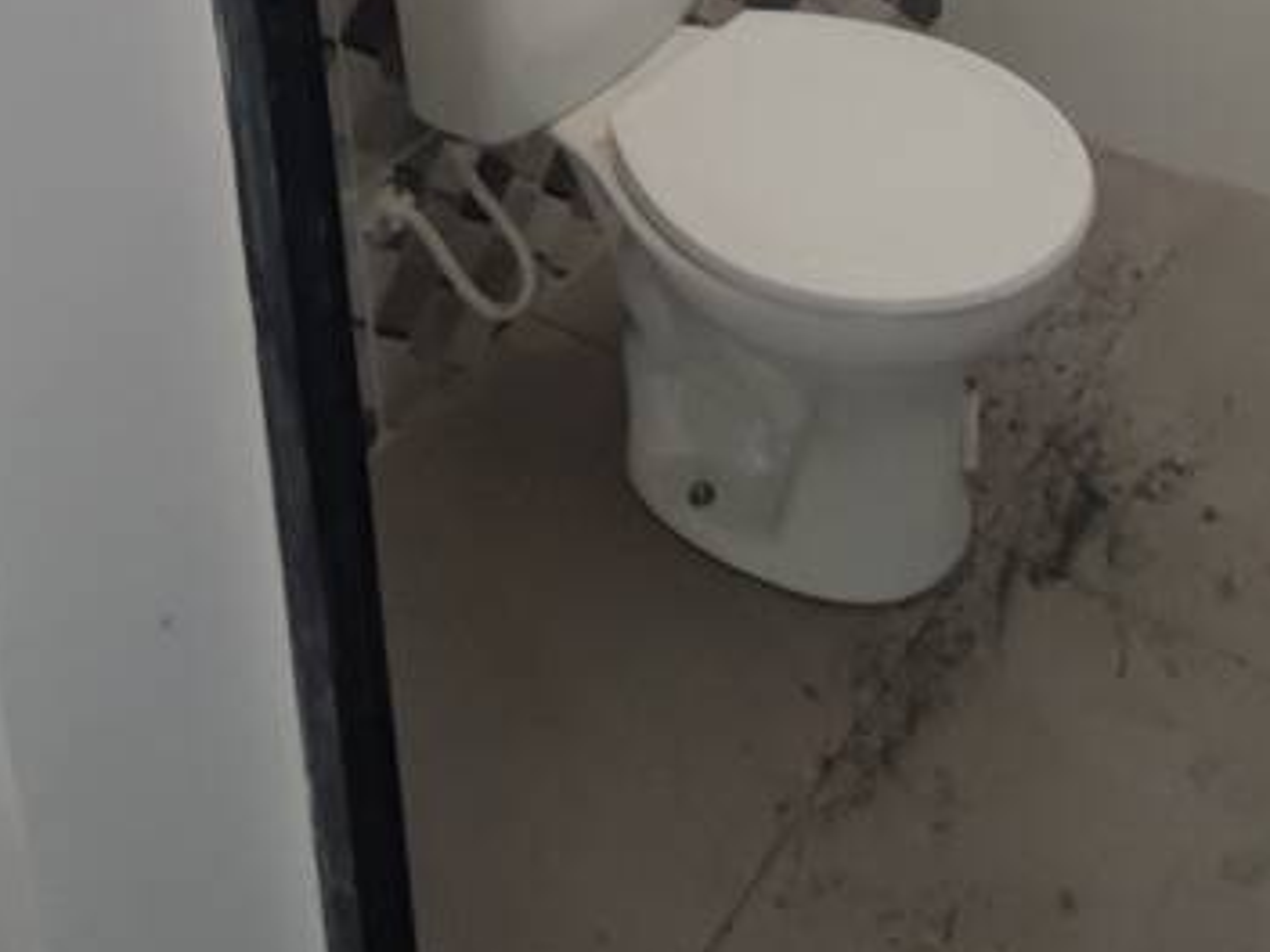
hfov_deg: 40.3
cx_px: 925
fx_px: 1688
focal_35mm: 46
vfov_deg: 23.3
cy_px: -577
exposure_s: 1/30
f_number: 2.2
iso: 122
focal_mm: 1.65
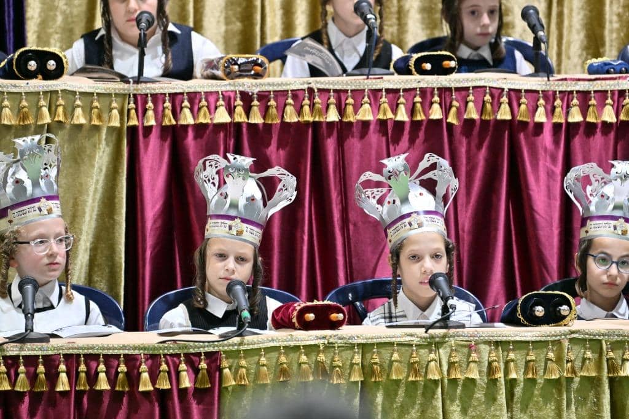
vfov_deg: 4.6
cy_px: 210
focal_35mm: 300
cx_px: 314
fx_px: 5240
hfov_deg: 6.9
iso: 320
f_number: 2.8
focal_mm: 200
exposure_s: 1/160
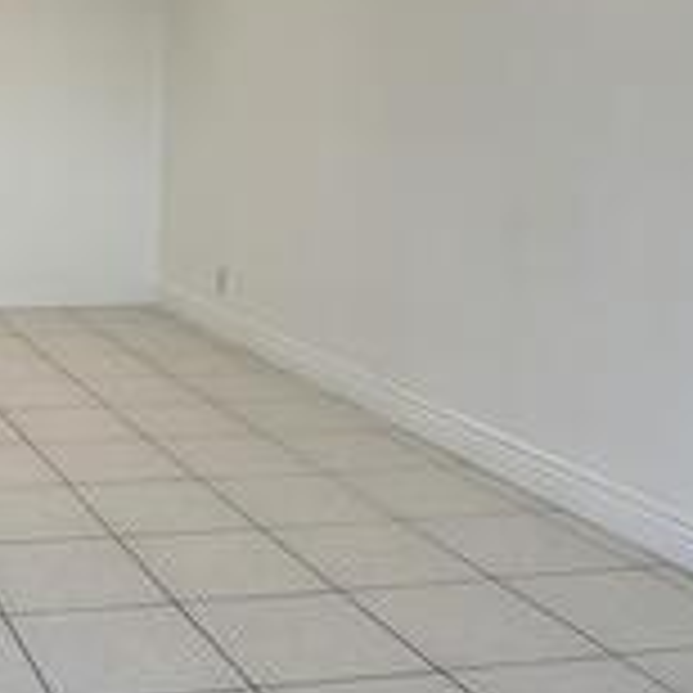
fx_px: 1246
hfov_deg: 28.2
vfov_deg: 30.6
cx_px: -76
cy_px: 184
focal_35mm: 55
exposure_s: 1/162
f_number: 1.78
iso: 64
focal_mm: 6.86
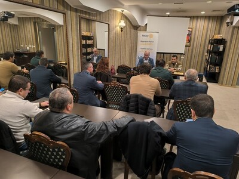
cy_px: 90
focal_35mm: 23
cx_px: 120
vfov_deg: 58.9
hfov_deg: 73.9
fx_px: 159
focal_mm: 6.14
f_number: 1.65
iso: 3200
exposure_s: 1/20
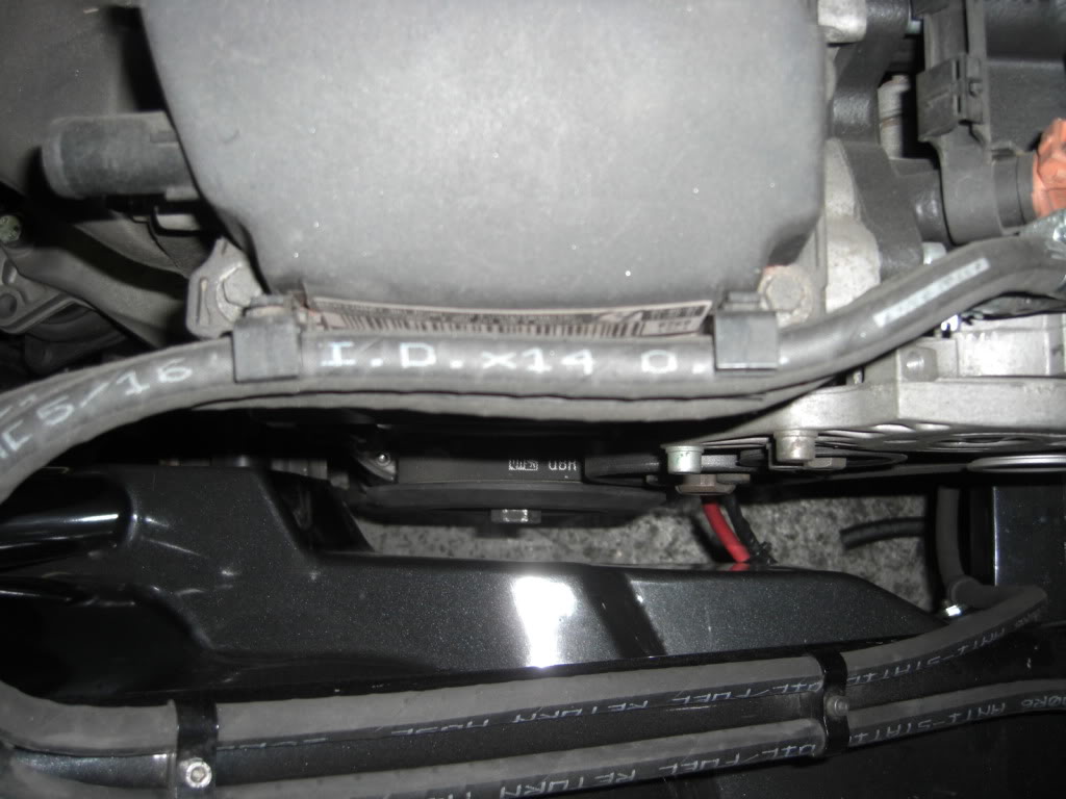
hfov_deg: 49.0
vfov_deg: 37.7
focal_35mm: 38
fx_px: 1170
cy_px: 400
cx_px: 533
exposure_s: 1/60
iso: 100
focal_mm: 7.9
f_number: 2.8
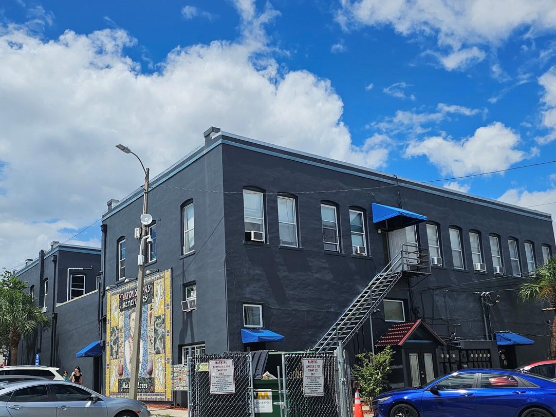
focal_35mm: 34
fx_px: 546
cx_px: 219
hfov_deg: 53.5
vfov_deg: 41.5
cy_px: 262
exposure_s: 1/1529
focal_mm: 6.3
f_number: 1.7
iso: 10
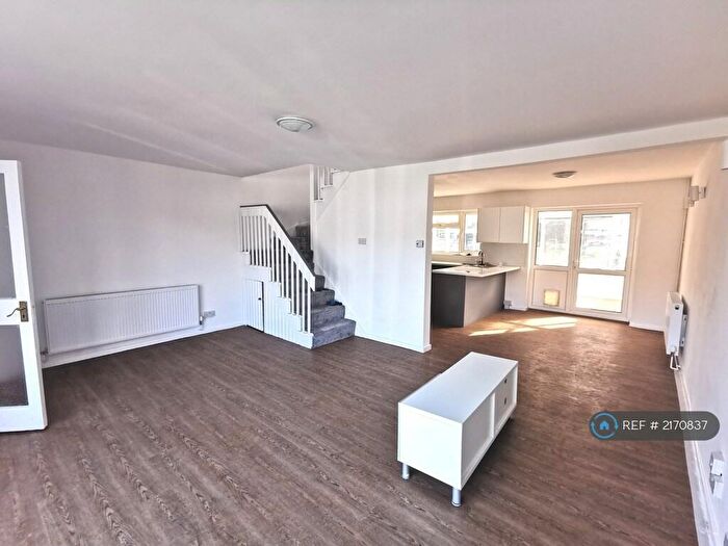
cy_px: 273
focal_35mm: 16
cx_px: 364
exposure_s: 1/100
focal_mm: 2.35
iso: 100
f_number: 2.2
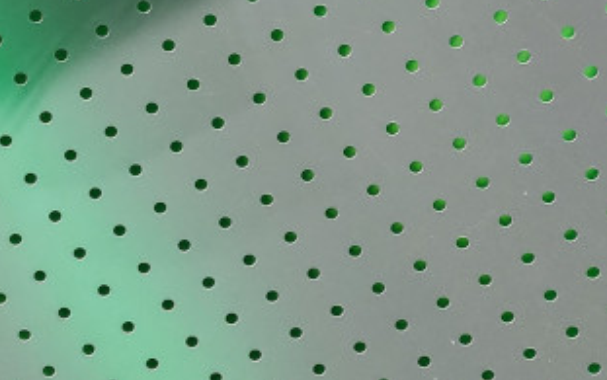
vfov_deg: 13.6
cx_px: -51
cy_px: -70
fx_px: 1556
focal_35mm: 94
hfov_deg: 21.0
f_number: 1.8
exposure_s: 1/40
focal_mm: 6.4
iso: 640
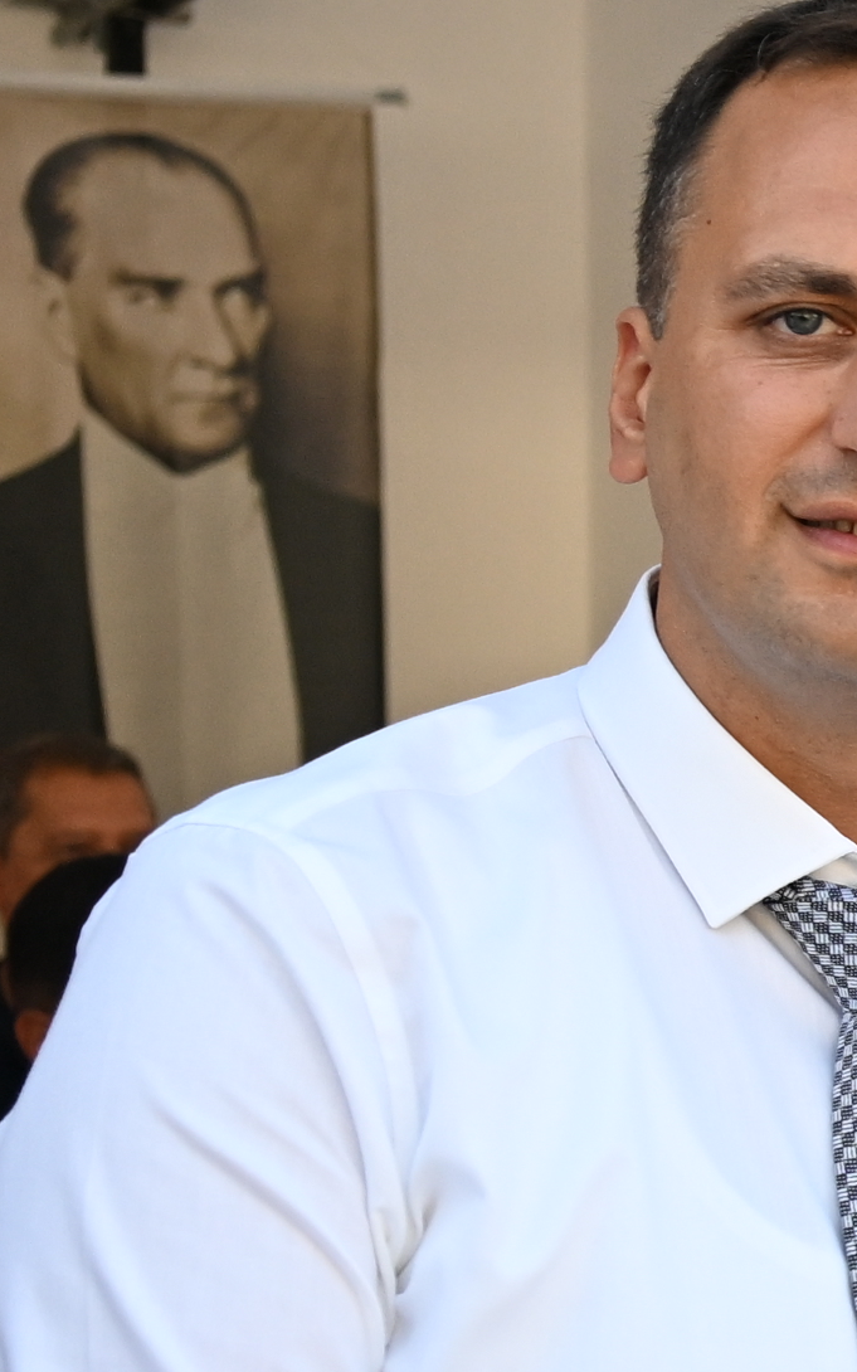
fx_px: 5196
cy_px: 1017
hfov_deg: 8.1
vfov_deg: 15.0
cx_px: 2529
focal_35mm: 139
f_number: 3.2
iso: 400
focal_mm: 24
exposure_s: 1/800
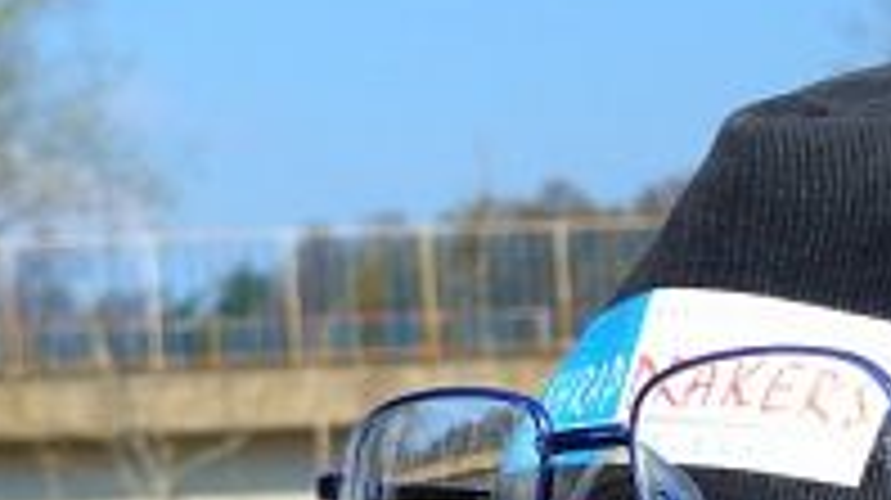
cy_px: 827
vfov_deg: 5.6
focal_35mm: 212
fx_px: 5005
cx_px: 1058
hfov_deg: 10.0
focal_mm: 11.4
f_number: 4
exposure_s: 1/640
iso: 100
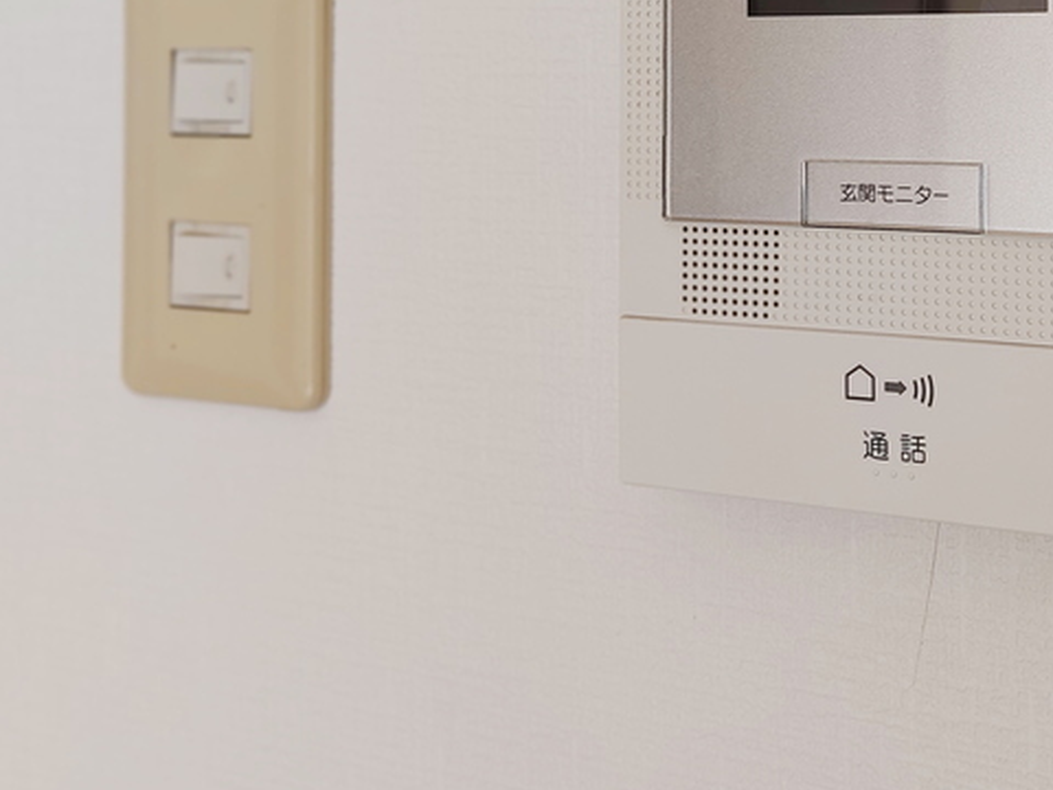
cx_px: 956
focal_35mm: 48
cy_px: 44
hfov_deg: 37.0
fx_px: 1460
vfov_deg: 28.8
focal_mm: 5.23
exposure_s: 1/30
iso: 25
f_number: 1.8
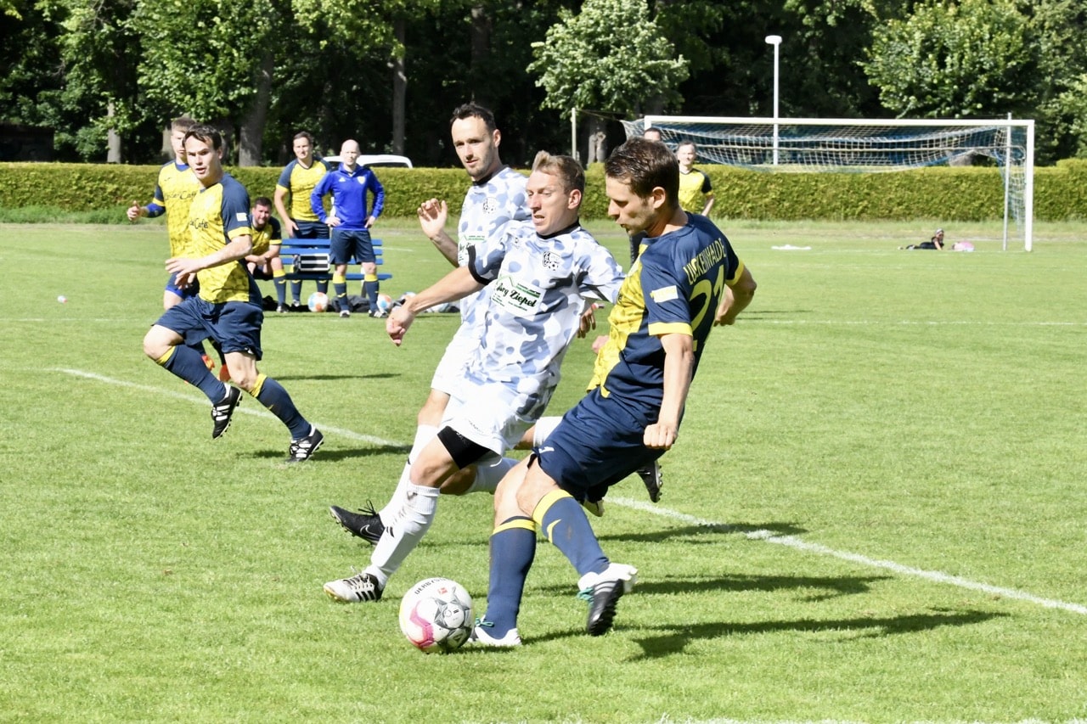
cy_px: 362
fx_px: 4075
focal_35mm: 135
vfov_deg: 10.2
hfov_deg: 15.2
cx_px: 544
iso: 5000
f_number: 18
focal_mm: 135
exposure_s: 1/1600
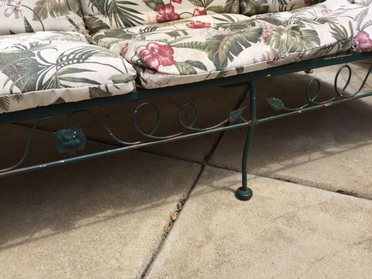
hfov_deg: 61.7
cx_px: 186
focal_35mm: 29
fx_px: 312
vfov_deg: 48.2
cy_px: 140
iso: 32
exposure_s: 1/1582
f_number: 2.2
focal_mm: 4.15
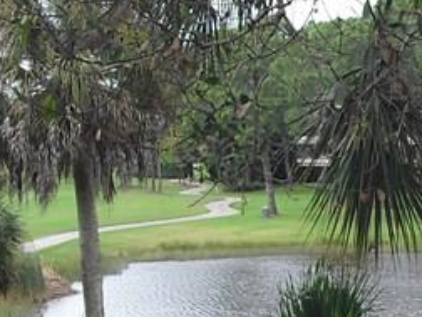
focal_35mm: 146
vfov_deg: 9.9
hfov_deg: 13.2
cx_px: 502
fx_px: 1780
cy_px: 473
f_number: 7.8
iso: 100
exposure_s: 1/80
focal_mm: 6.3
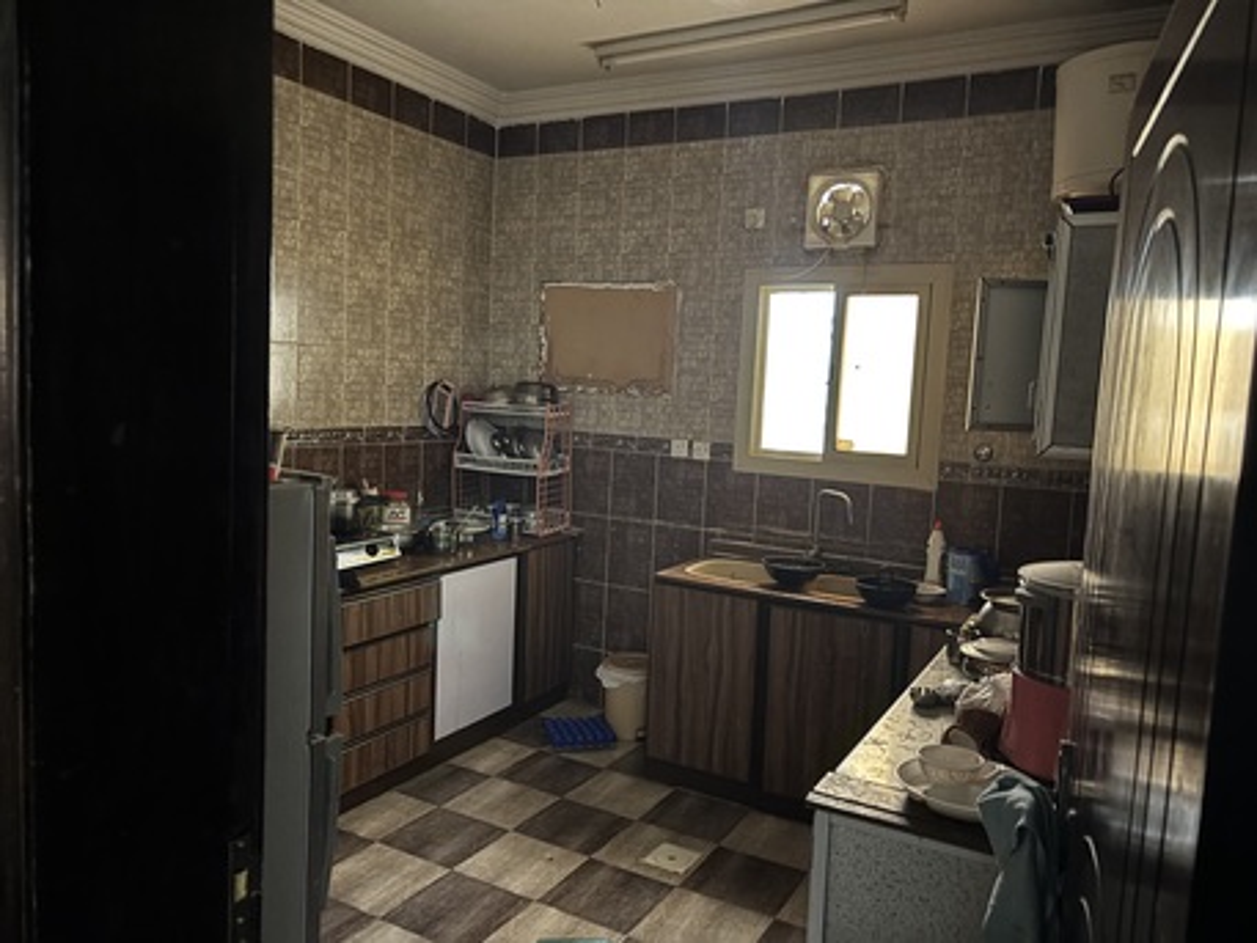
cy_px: 472
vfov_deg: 53.1
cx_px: 628
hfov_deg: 67.3
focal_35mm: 26
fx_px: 944
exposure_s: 1/10
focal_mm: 5.96
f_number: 1.6
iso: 640
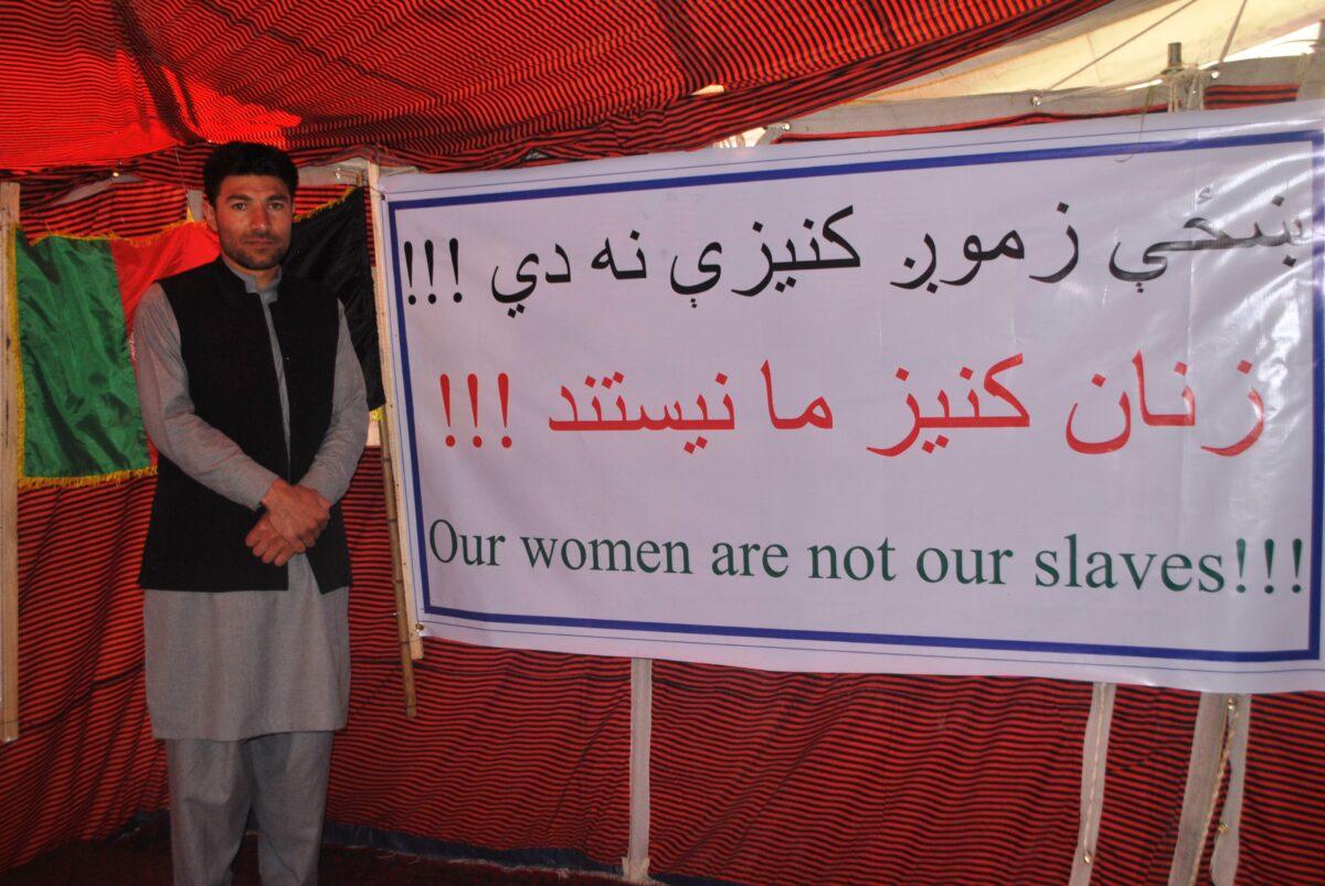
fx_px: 1547
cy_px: 443
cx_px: 662
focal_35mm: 42
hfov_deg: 46.4
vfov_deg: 32.0
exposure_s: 1/60
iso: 200
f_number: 4.5
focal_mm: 28
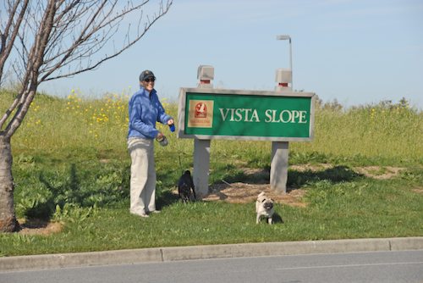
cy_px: 142
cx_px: 212
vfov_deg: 8.7
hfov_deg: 13.0
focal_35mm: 158
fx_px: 1852
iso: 100
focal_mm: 105
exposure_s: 1/250
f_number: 8
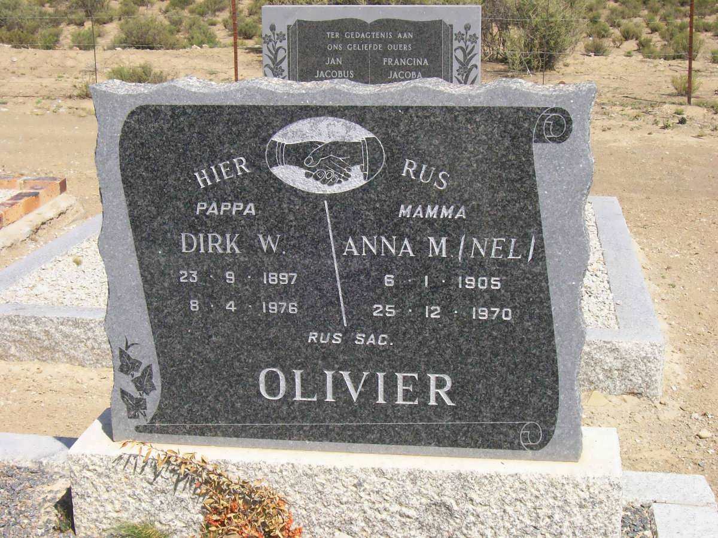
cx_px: 359
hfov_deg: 34.3
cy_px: 269
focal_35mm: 56
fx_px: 1162
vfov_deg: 26.1
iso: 80
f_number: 6
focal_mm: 9.4
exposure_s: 1/374
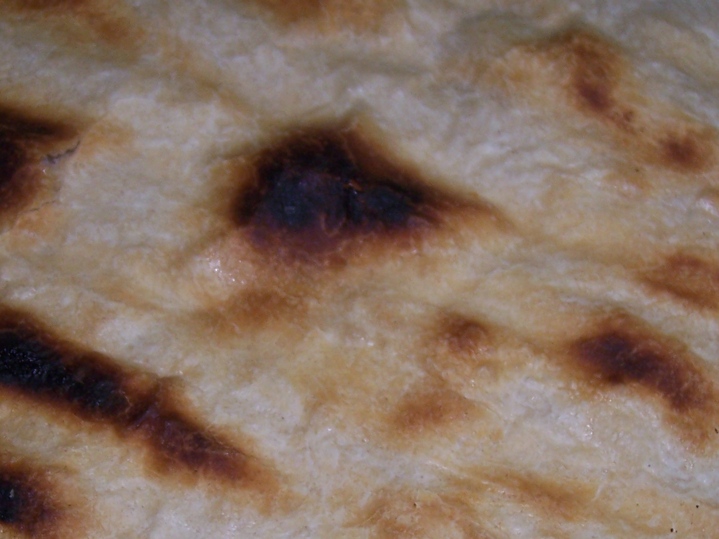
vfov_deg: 18.8
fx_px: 1620
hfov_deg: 25.0
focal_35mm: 78
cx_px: 330
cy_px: 401
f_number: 2.8
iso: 100
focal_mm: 8
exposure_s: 1/60
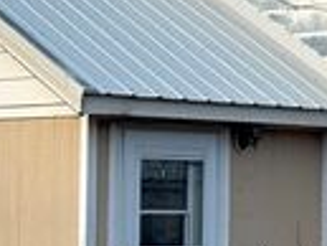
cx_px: 238
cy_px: 128
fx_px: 1759
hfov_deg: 10.6
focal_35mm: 186
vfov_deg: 8.0
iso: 64
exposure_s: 1/1133
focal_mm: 6.76
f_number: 1.78
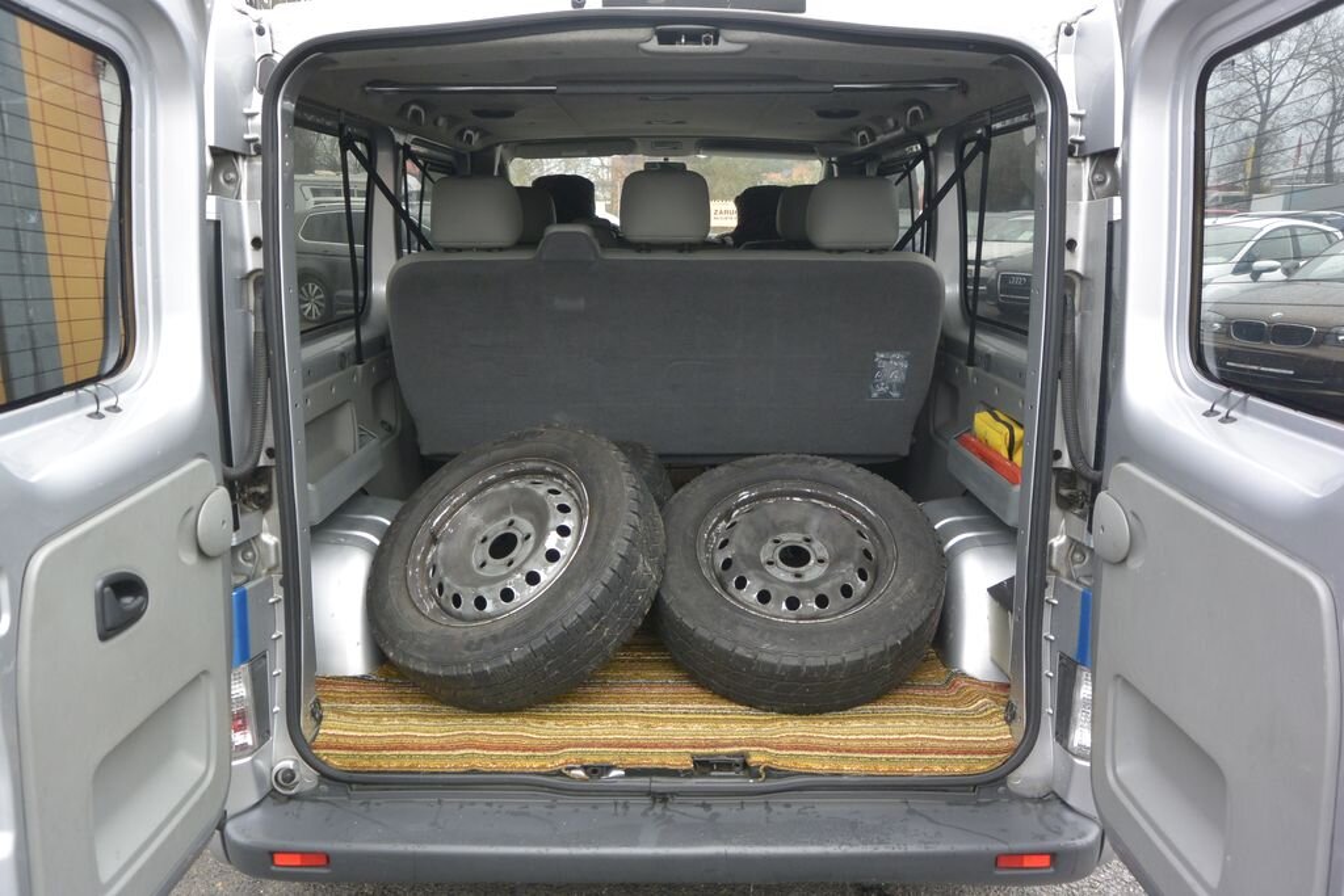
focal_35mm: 27
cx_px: 672
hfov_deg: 67.4
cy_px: 448
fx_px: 1008
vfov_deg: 47.9
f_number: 3.5
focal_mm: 10
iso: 200
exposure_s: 1/125
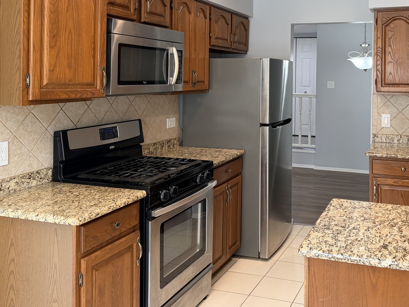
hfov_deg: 49.1
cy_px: 81
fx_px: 437
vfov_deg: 37.8
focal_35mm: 37
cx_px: 280
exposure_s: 1/120
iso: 160
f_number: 1.78
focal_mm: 6.76
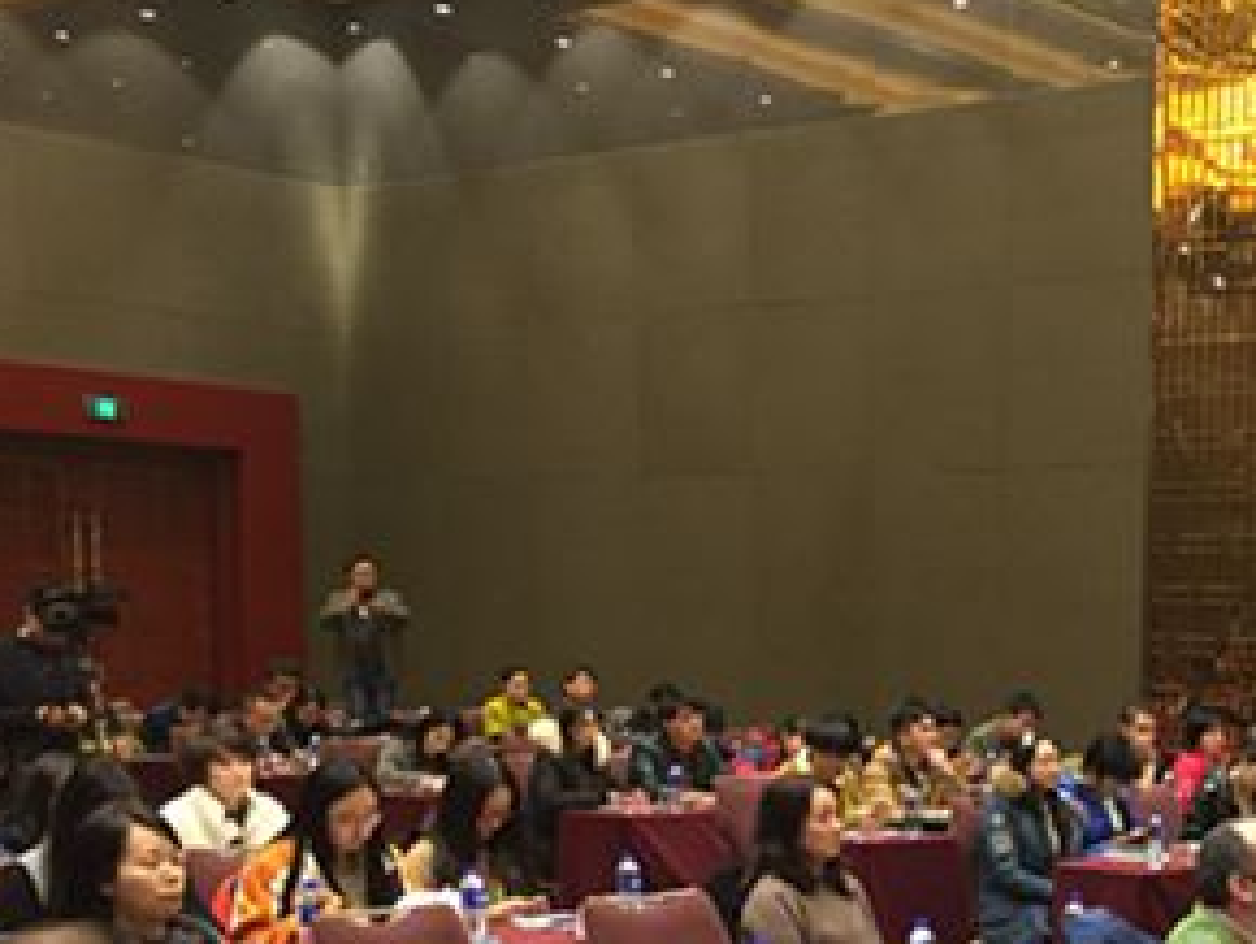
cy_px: 953
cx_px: 1135
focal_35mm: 60
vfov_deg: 23.4
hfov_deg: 30.7
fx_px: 2179
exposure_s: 1/33
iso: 200
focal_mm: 4.15
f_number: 2.2
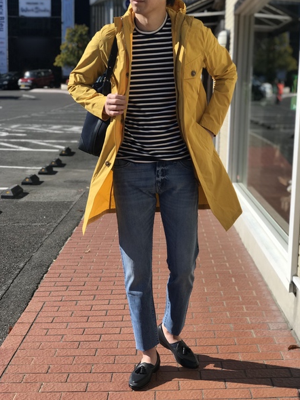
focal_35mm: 58
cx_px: 150
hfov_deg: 25.2
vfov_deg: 33.2
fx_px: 671
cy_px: 201
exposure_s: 1/977
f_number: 2.8
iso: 20
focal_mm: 6.6
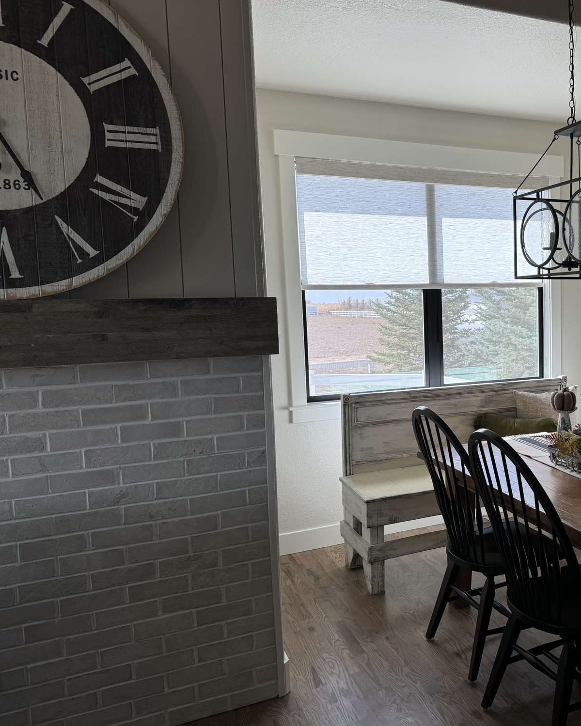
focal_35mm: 32
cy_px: 359
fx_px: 688
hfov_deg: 43.2
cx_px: 483
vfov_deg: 55.7
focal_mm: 6.76
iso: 80
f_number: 1.78
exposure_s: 1/514
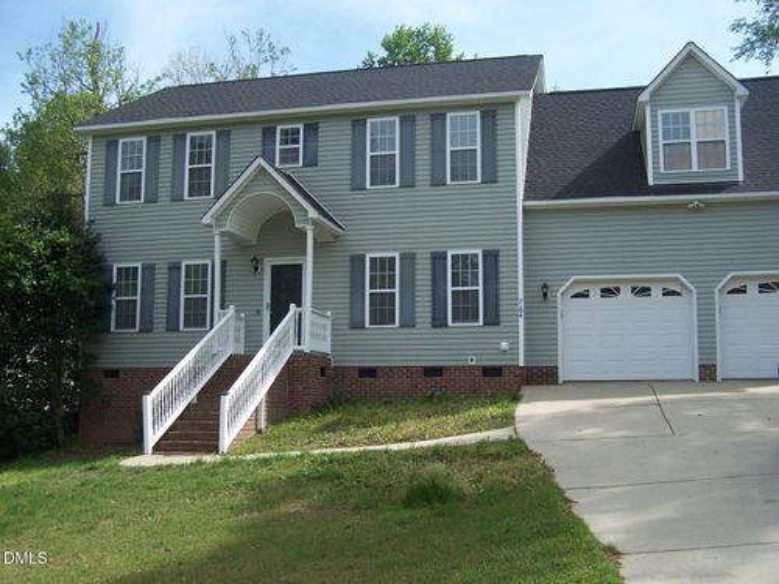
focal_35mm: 38
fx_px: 855
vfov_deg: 37.7
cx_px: 390
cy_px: 292
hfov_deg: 49.0
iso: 80
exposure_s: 1/750
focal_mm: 6.3
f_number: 2.8
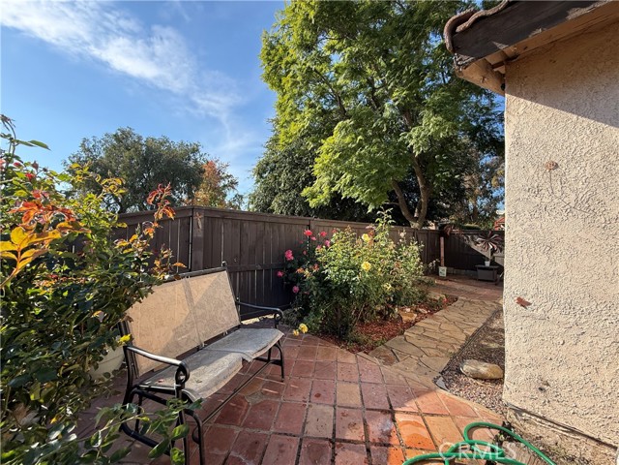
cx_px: 310
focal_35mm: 14
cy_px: 232
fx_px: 250
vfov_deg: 85.7
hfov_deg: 102.1
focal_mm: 2.22
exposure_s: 1/559
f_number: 2.2
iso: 64
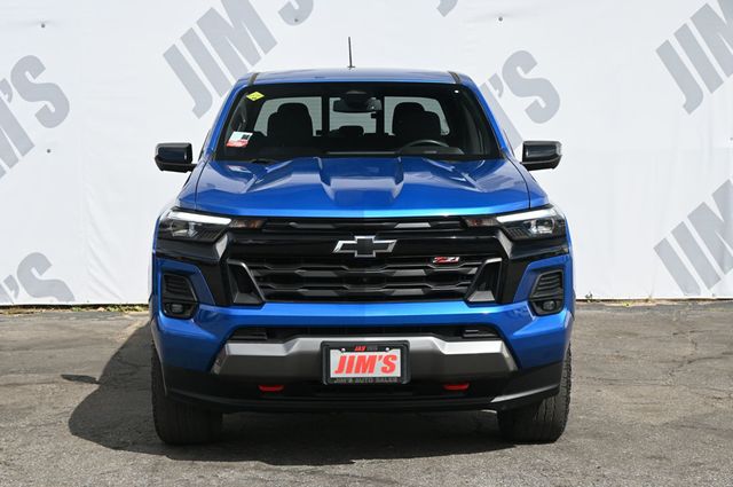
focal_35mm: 66
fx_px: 1342
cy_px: 244
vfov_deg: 20.6
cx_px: 366
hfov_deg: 30.5
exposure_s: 1/250
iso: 100
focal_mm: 44
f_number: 6
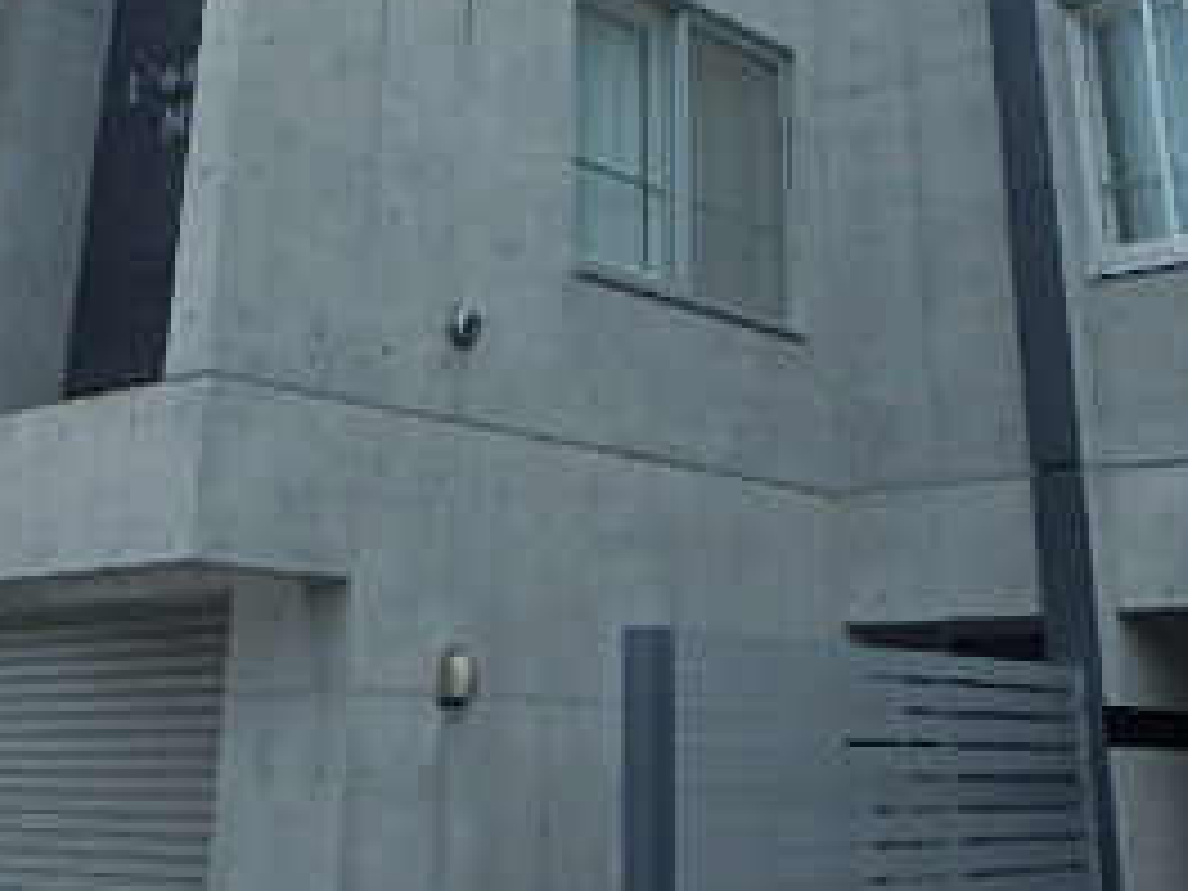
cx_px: 598
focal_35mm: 51
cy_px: -99
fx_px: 1750
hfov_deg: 37.5
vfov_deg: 26.3
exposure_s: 1/500
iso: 125
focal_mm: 3.7
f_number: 6
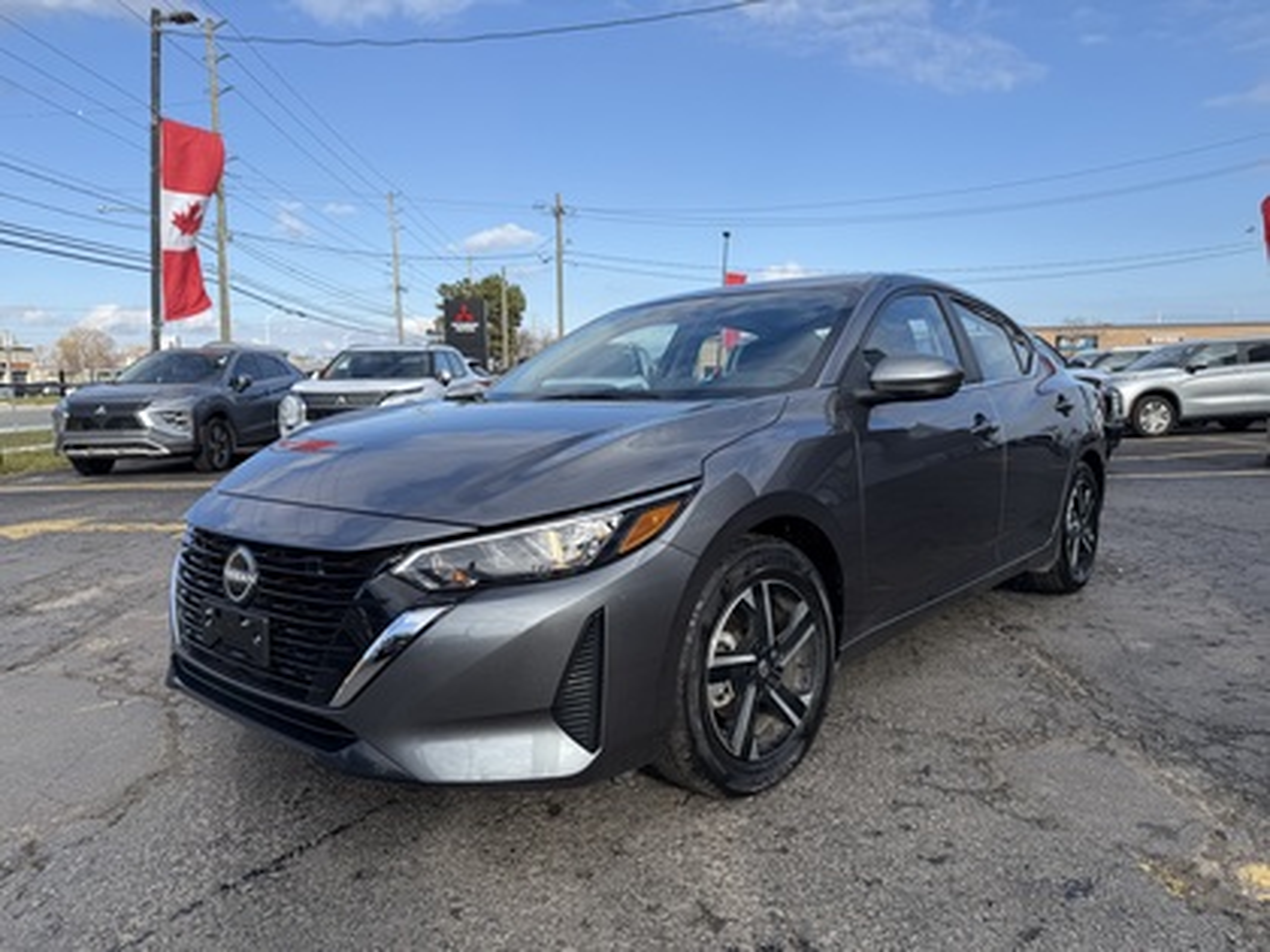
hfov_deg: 71.6
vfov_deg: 56.8
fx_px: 881
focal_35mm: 24
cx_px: 635
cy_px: 476
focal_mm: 6.76
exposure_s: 1/3425
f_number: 1.78
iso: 80
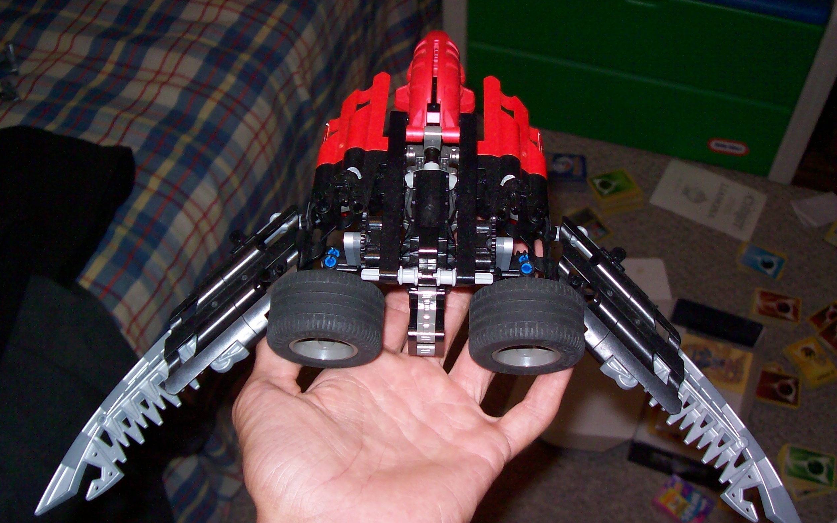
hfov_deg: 50.4
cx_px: 415
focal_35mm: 39
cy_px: 253
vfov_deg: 32.8
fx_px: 890
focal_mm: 6
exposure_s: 1/64
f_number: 2.7
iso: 80
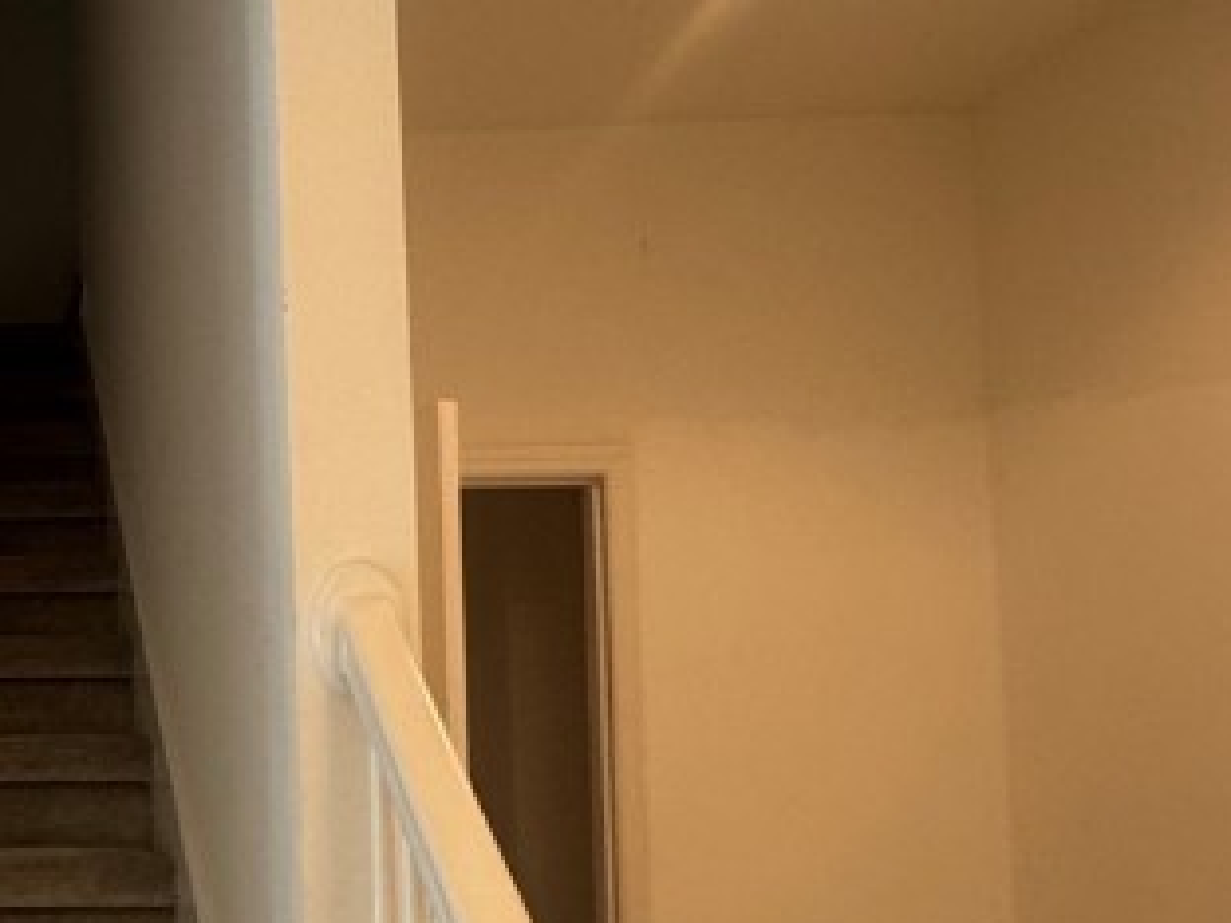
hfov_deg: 35.2
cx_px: -134
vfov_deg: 31.0
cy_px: 694
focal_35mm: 46
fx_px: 1636
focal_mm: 2.22
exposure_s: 1/60
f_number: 2.2
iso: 160
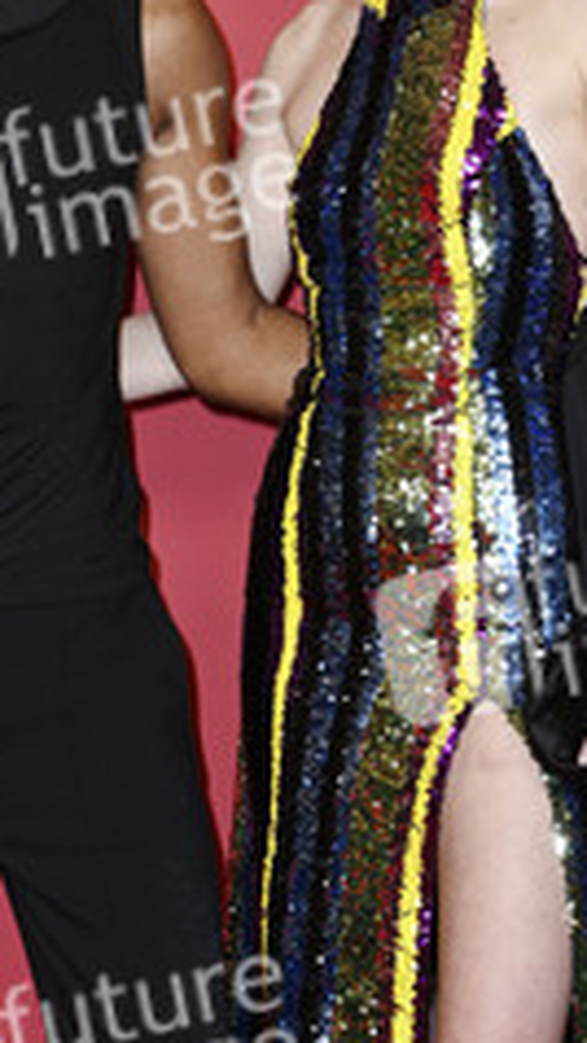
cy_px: 403
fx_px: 3401
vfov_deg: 17.4
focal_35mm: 123
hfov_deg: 9.9
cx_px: 202
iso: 640
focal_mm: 70
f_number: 5.6
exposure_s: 1/200
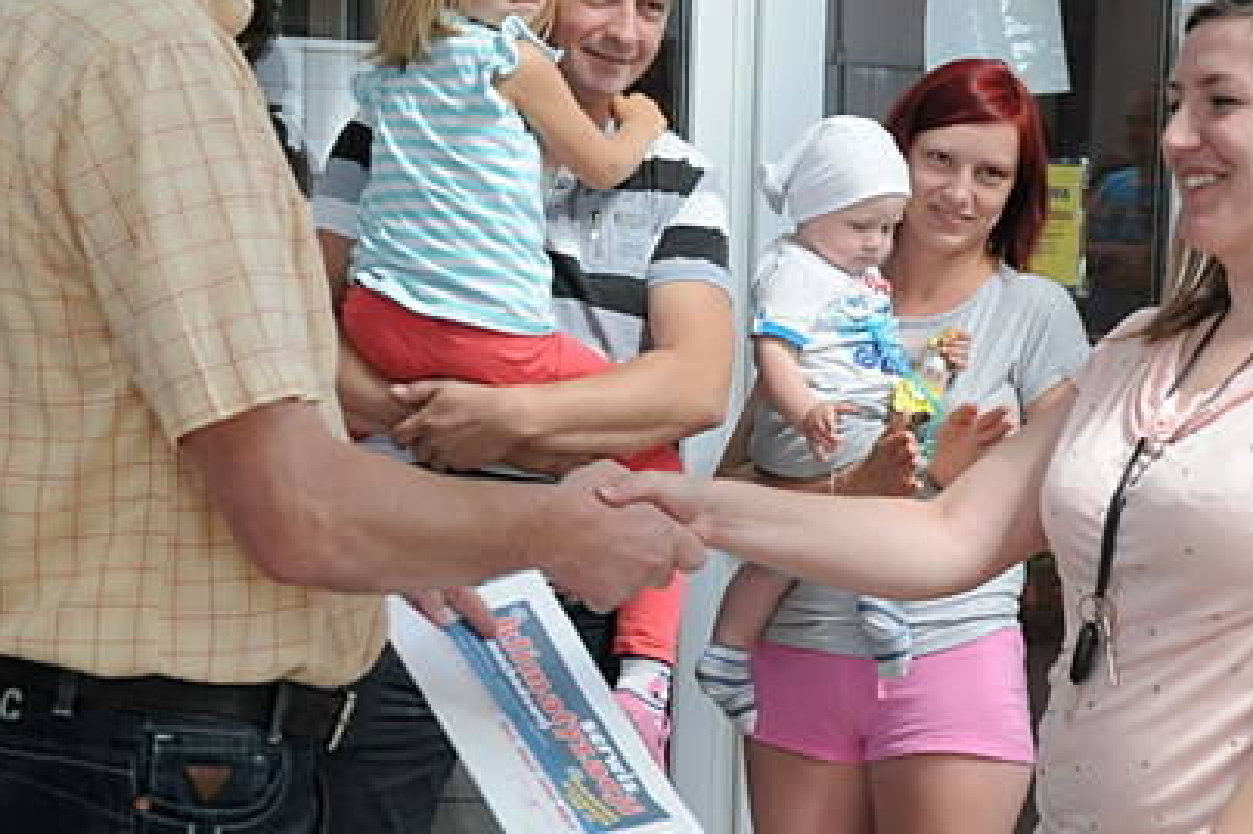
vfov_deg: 16.6
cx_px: 658
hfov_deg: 24.8
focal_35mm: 82
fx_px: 2853
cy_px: 544
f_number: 5.6
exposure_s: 1/160
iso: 800
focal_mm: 26
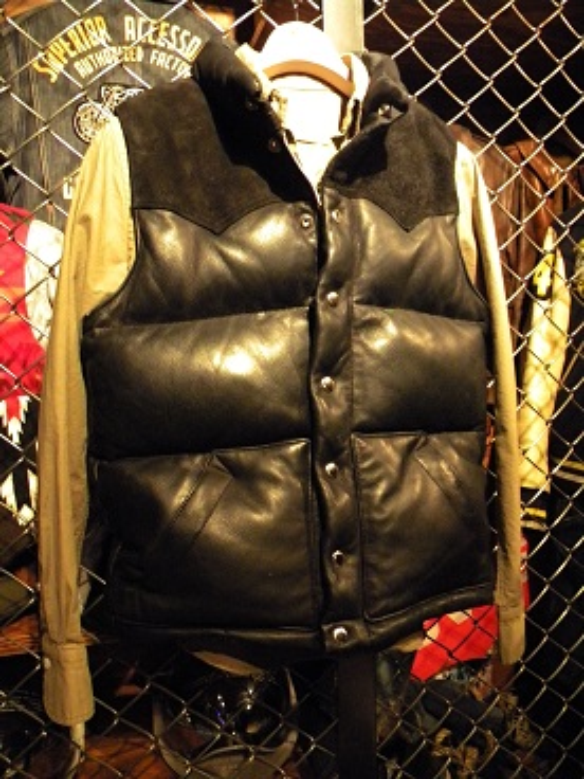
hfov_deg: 49.7
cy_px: 390
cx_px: 292
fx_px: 630
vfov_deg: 63.4
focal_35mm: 28
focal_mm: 5
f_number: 3.5
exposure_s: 1/14.2
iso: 800
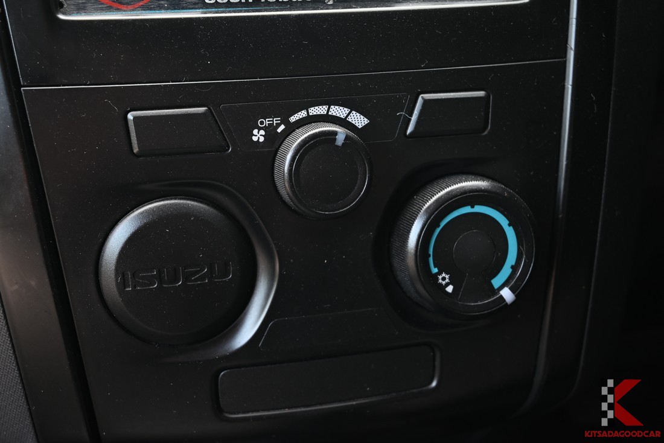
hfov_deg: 47.4
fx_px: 756
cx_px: 332
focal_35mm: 41
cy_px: 222
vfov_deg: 32.6
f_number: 6.3
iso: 400
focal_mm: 41
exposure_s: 1/30
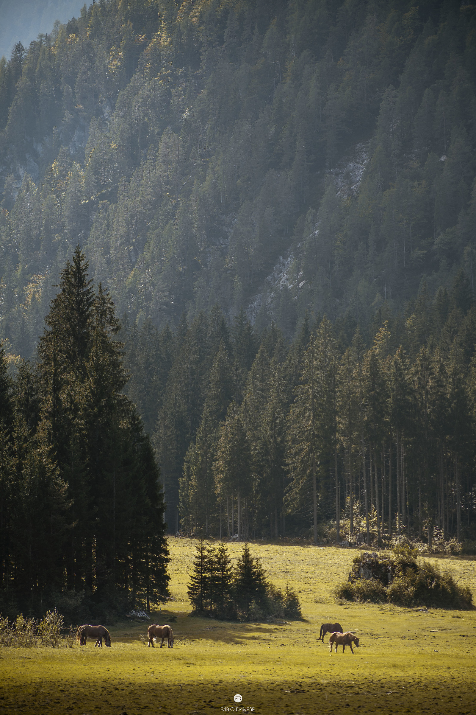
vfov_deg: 14.7
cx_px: 238
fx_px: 2776
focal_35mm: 140
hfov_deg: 9.8
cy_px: 358
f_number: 4.5
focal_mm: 140
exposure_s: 1/250
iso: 50
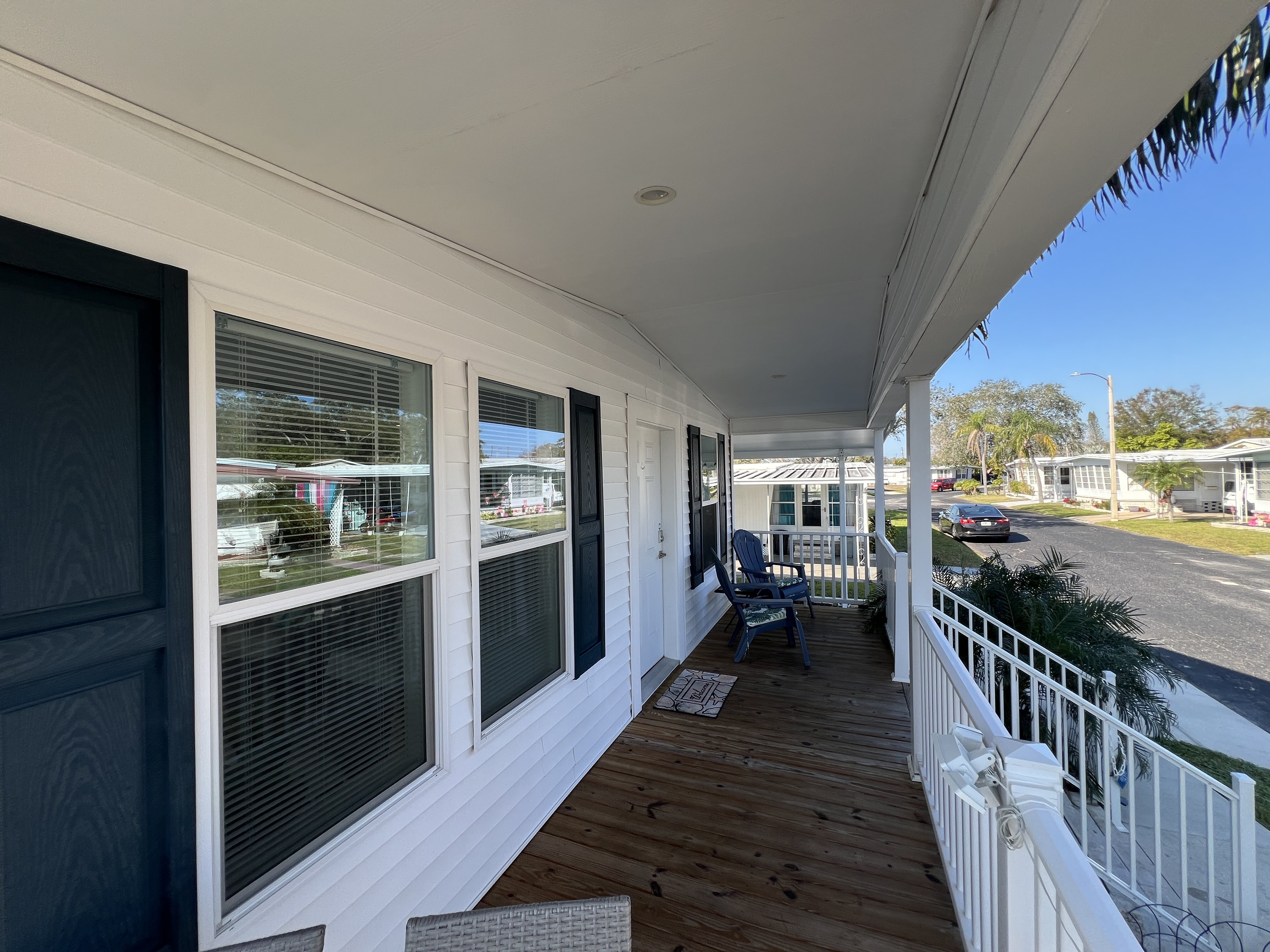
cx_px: 635
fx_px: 477
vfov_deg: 89.9
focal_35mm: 13
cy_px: 476
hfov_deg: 106.2
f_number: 1.8
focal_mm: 1.57
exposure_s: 1/365
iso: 32
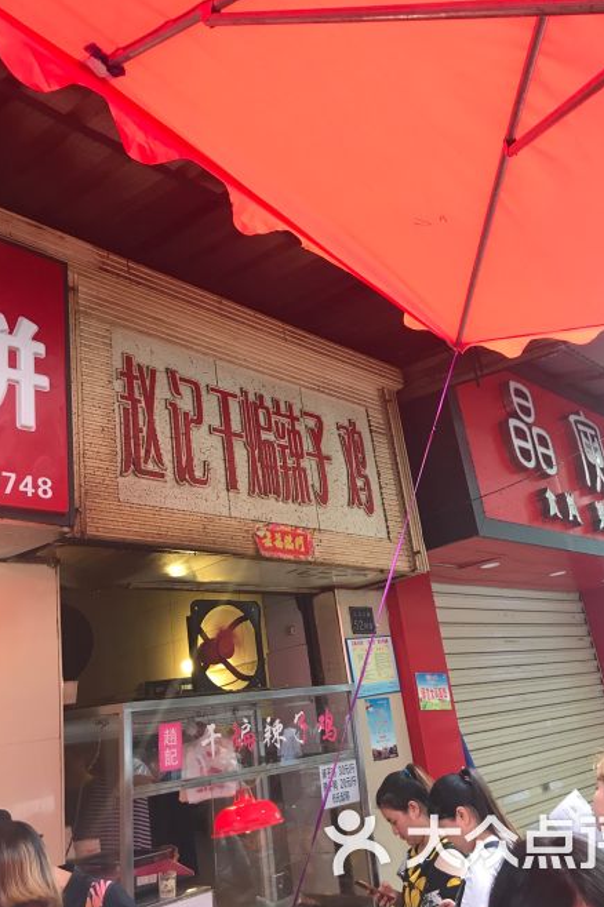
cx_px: 308
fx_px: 781
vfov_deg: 60.3
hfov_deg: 42.3
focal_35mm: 31
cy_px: 431
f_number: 1.8
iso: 25
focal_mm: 3.99
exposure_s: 1/33
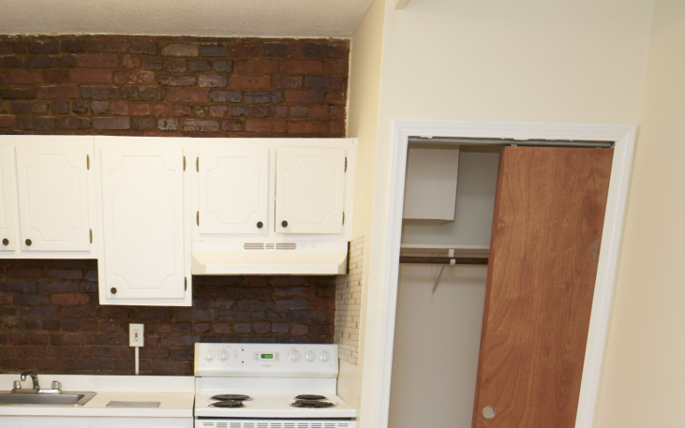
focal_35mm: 40
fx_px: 747
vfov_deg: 27.3
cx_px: 219
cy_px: 541
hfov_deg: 48.3
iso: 400
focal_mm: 14
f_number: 7.1
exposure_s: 1/13
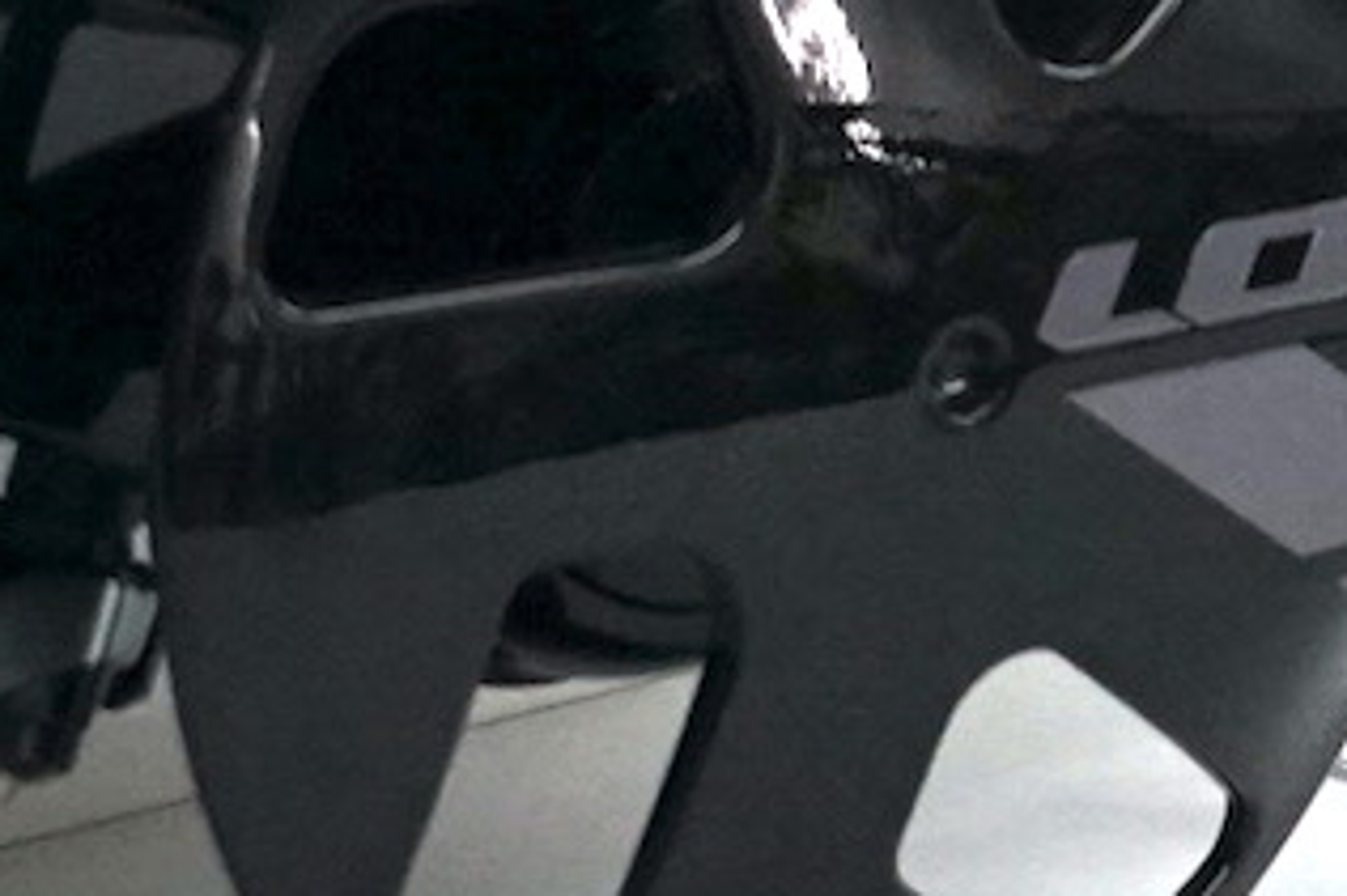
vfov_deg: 4.4
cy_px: -1898
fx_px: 11144
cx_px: 272
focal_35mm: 298
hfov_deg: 6.9
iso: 2500
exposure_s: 1/160
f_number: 4.5
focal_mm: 45
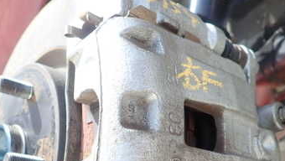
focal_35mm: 48
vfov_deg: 23.9
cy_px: 160
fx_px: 363
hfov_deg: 42.5
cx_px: 180
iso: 100
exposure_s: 1/100
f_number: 2
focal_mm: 4.5
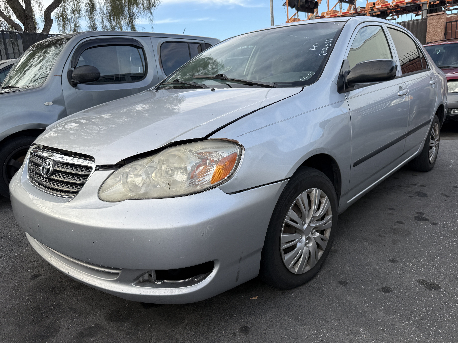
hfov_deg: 69.4
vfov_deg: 54.9
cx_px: 229
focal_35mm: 25
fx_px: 331
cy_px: 171
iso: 80
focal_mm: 6.76
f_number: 1.78
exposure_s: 1/920
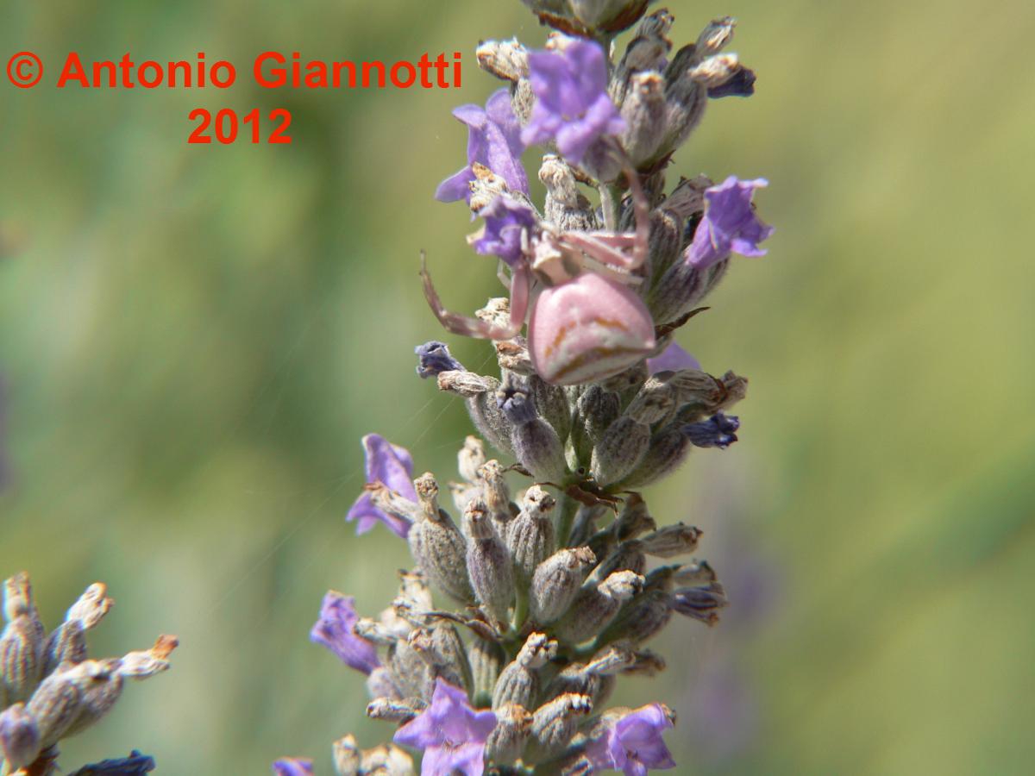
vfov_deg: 20.4
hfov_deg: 27.0
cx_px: 518
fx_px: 2153
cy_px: 388
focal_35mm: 72
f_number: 4
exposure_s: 1/400
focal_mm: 12
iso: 80
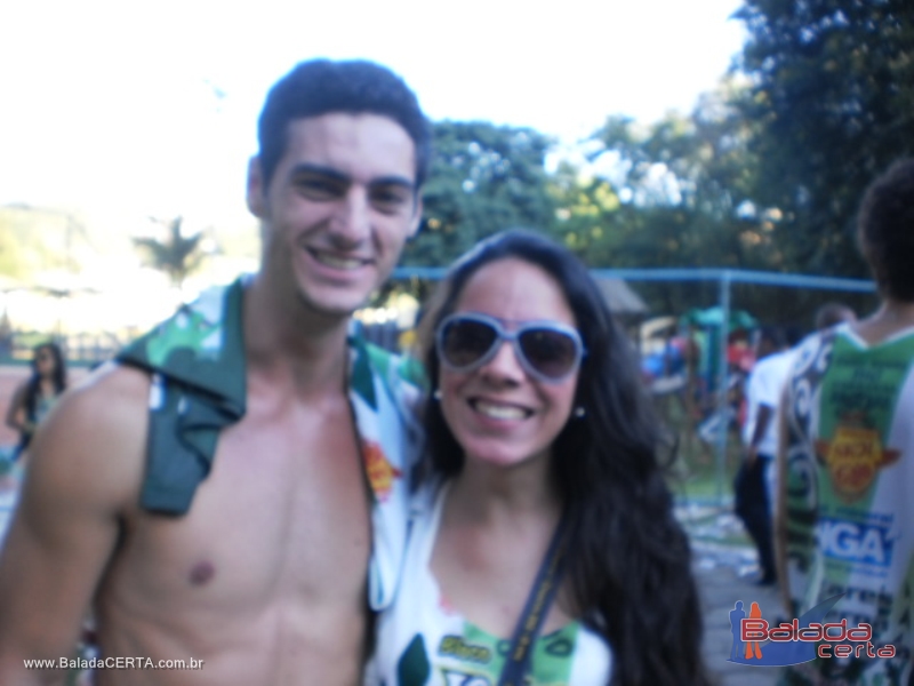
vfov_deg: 39.7
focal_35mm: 36
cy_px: 343
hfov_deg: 51.4
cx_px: 457
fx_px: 951
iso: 100
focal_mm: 6.3
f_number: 3.1
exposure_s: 1/50
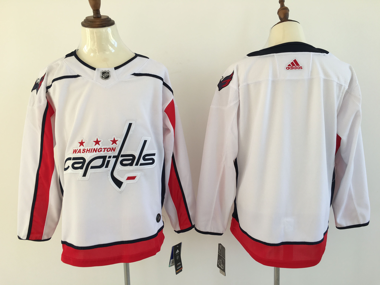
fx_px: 318
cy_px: 142
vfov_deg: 48.2
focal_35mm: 29
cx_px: 190
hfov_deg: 61.7
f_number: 2.2
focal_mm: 4.15
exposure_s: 1/139
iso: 25
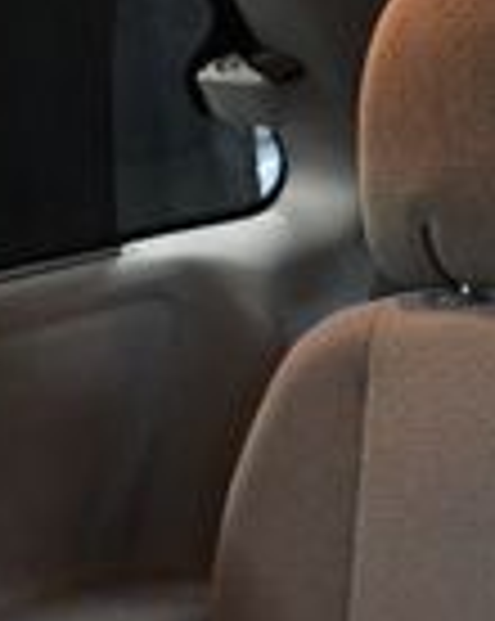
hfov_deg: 9.4
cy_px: 878
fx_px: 2881
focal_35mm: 157
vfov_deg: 11.9
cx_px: 873
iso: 3200
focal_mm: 18
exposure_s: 1/60
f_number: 3.5
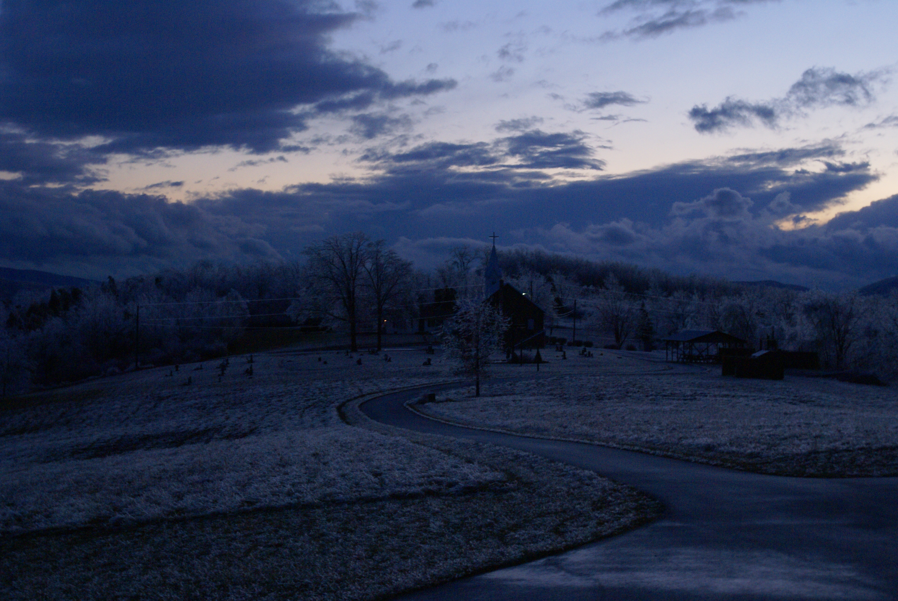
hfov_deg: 27.0
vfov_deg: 18.2
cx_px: 449
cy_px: 300
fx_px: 1873
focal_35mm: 75
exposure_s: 1/20
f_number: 5.6
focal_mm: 50
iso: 800
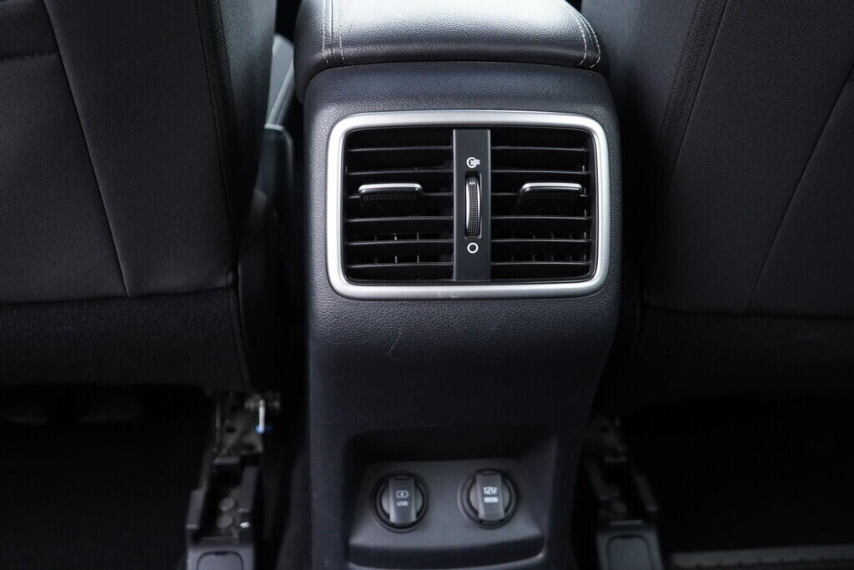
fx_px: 854
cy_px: 285
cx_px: 427
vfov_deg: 36.9
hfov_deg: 53.1
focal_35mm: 36
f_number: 2.8
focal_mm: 24
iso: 640
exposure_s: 1/40
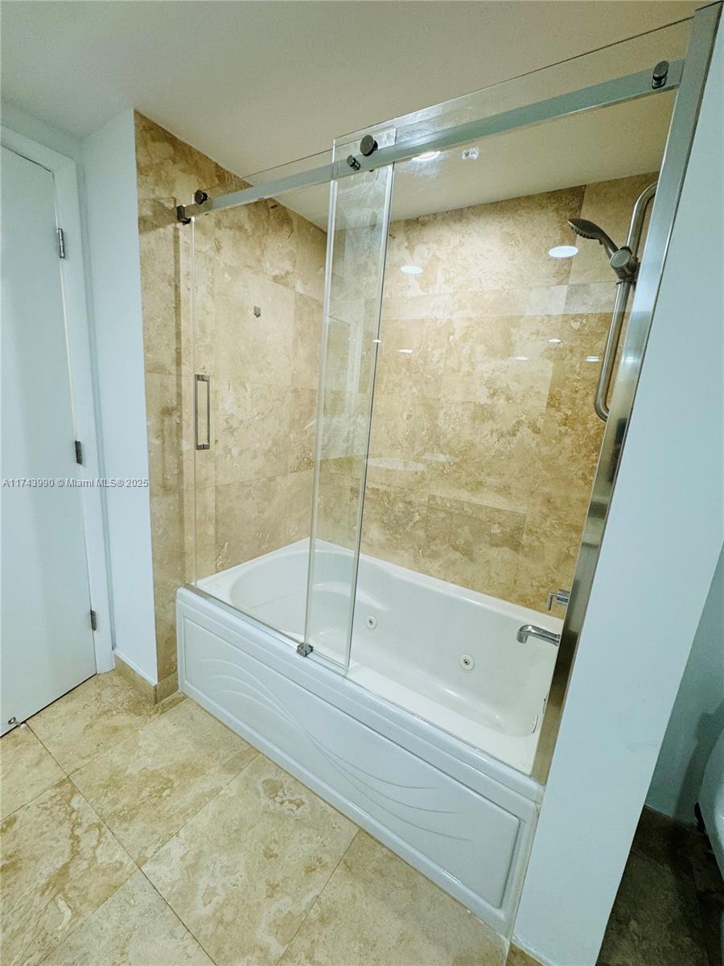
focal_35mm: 14
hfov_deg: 85.7
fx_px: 390
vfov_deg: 102.1
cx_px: 362
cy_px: 483
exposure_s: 1/120
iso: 125
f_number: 2.2
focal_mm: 2.22
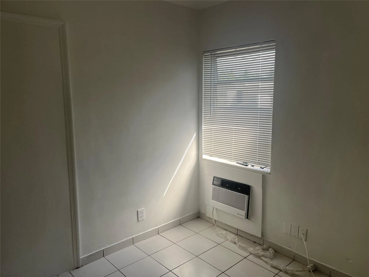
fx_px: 277
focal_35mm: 26
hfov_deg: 67.3
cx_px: 184
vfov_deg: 53.1
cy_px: 138
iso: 40
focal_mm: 5.1
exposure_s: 1/122
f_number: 1.6
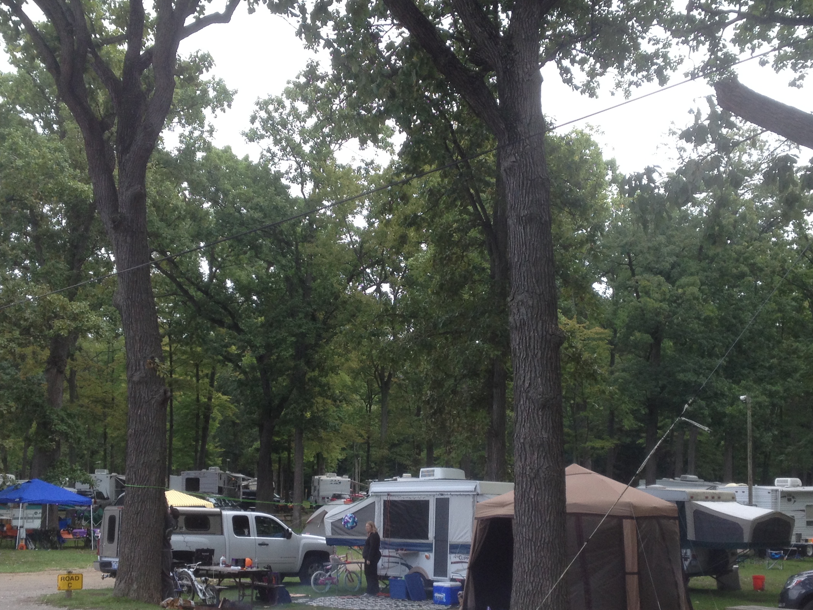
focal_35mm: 54
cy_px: 421
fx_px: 1268
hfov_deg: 35.5
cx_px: 436
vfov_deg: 26.8
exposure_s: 1/383
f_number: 2.4
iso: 50
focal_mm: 4.28
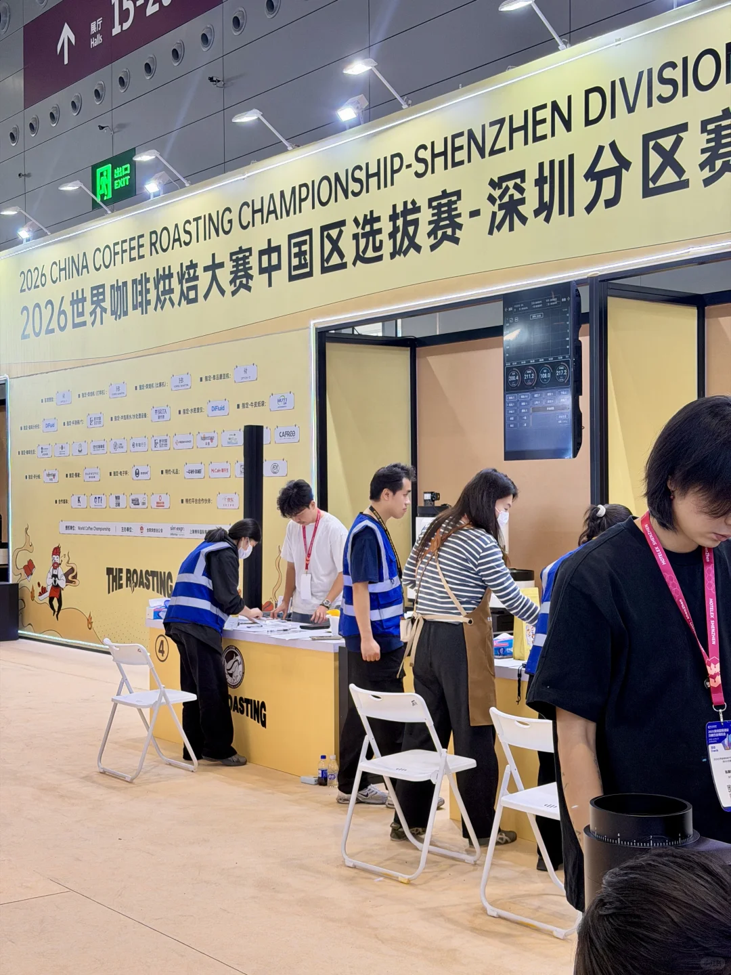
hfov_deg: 30.3
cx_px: 366
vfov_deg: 39.7
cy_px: 488
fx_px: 1352
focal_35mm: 48
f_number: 1.78
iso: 100
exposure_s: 1/100
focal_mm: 6.76
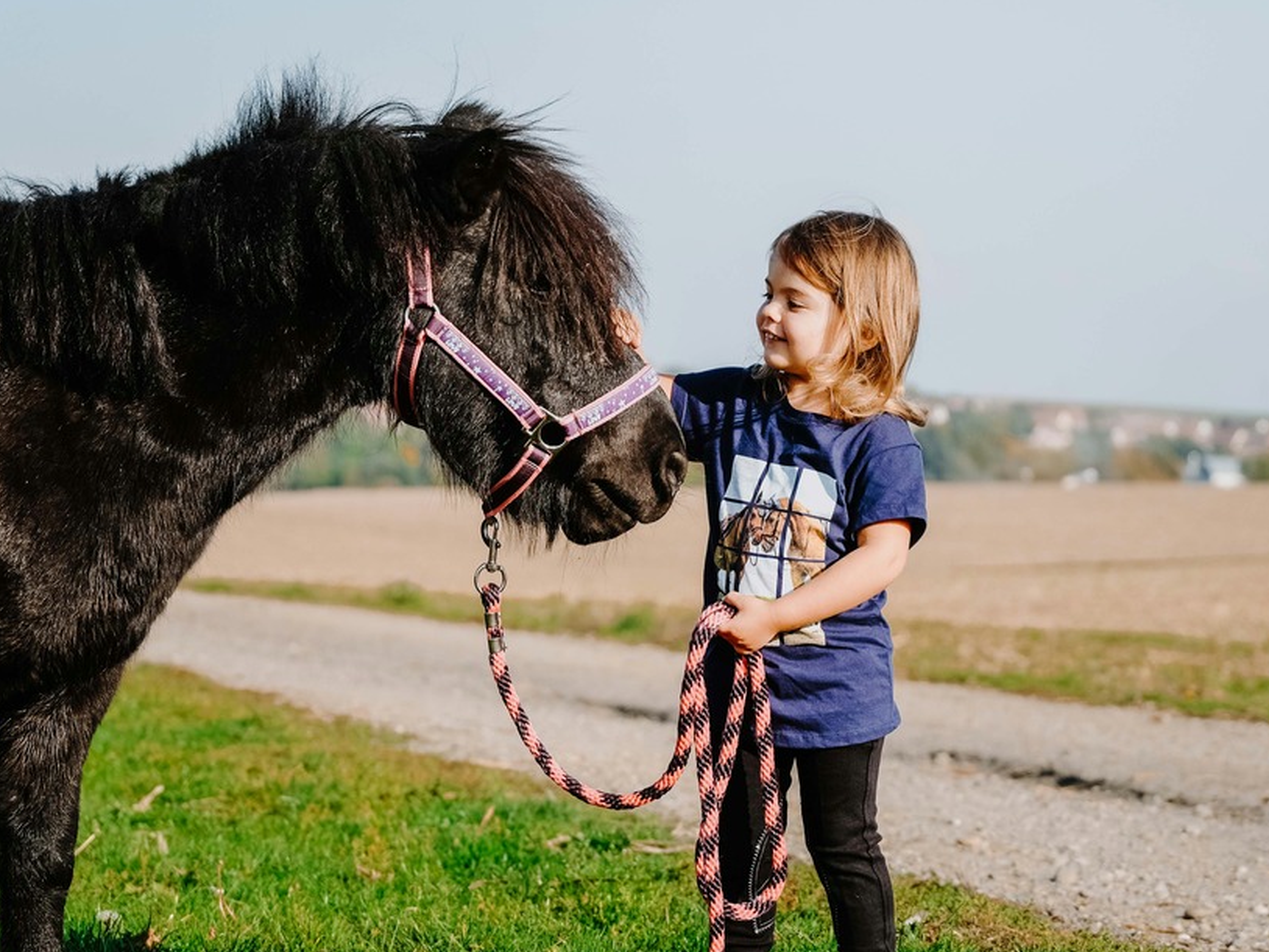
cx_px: 694
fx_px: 4657
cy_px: 524
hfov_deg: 15.5
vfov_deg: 11.7
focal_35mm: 127
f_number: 4
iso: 400
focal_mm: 70
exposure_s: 1/2000
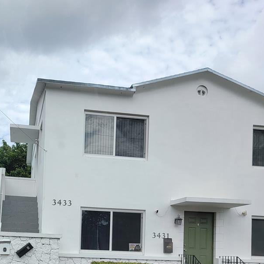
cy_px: 239
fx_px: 362
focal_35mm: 42
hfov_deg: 39.4
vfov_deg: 37.4
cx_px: 81
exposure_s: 1/832
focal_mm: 6.7
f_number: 1.8
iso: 16
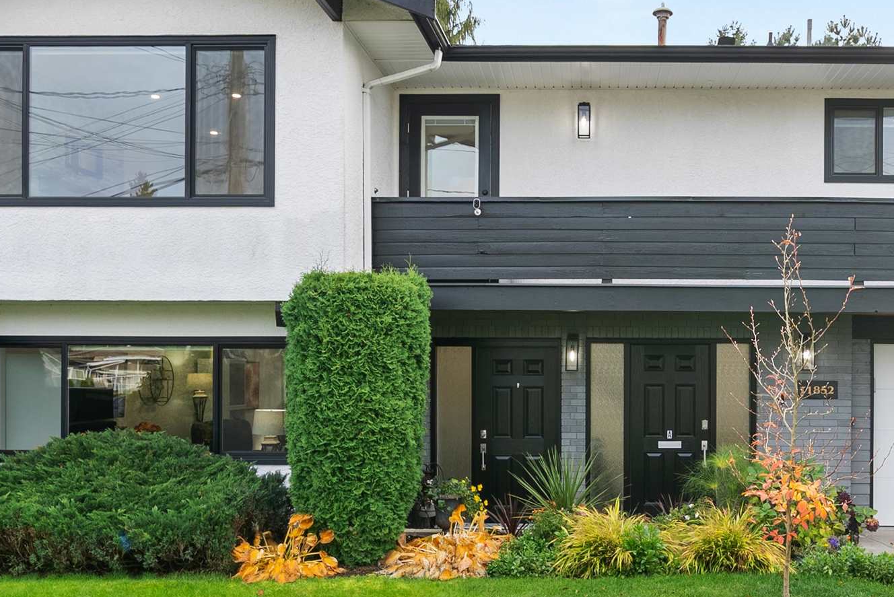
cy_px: 375
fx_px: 919
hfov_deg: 51.0
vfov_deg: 35.8
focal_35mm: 37
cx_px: 587
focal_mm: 16
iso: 200
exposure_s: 1/60
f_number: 5.6
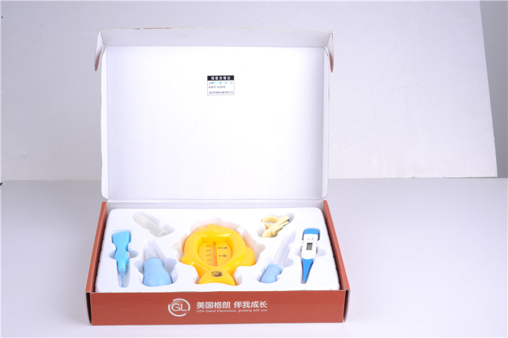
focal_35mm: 60
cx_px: 254
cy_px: 169
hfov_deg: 33.4
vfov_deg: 22.6
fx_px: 846
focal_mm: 60
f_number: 32
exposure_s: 1/100
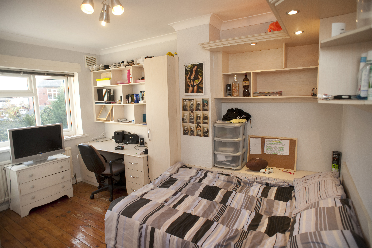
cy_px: 124
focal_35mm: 20
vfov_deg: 61.9
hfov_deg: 84.0
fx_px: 207
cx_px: 186
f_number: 4
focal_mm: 20
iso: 200
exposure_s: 1/40
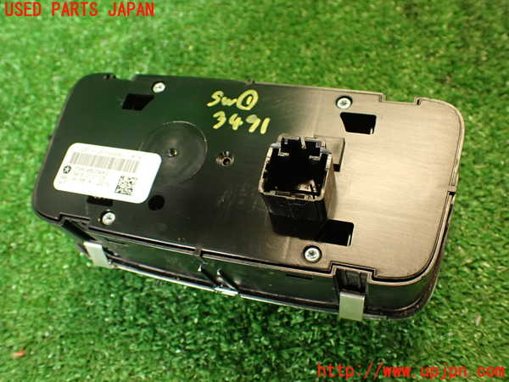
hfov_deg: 56.8
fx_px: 471
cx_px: 254
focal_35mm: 32
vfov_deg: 44.2
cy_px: 191
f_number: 2.4
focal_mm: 5.79
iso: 320
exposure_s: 1/30
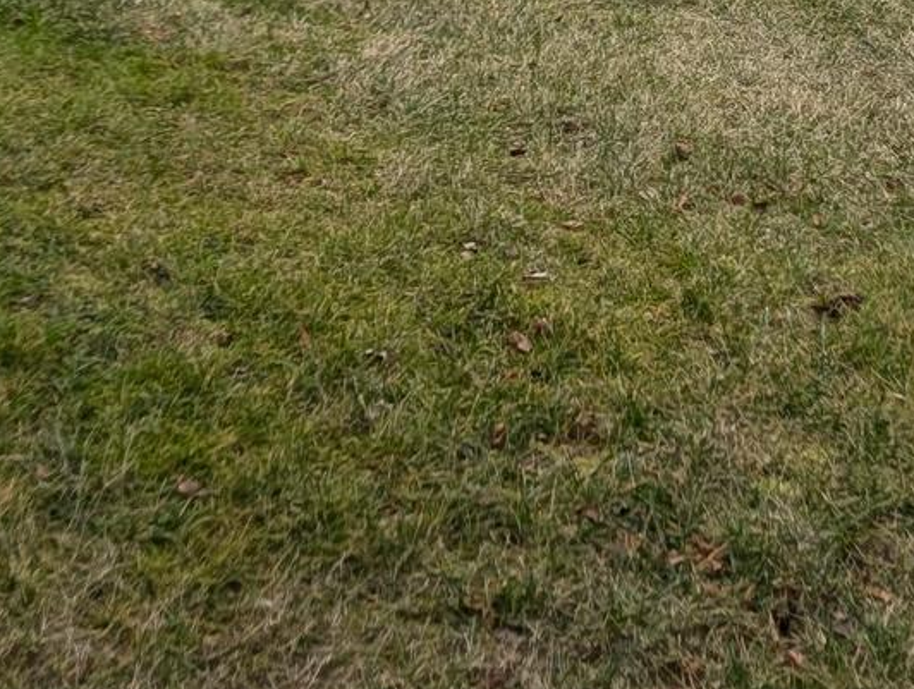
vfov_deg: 24.7
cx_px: 399
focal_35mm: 46
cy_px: -337
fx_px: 1217
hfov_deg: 41.1
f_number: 1.7
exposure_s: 1/1721
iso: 53
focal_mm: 2.02
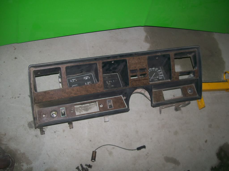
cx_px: 114
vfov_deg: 39.7
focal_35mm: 36
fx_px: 238
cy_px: 86
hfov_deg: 51.4
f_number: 2.7
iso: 80
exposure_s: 1/64
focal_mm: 6
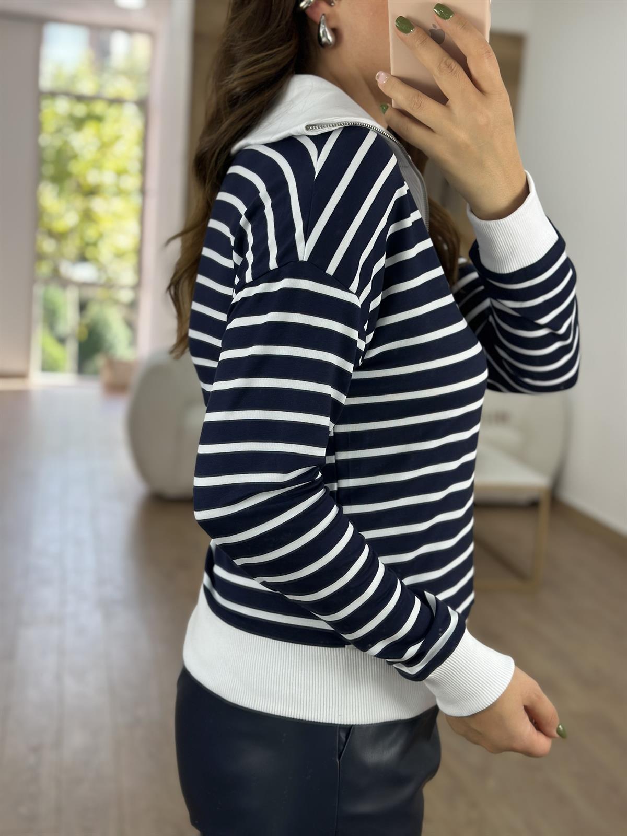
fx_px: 1159
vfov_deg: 39.7
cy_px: 418
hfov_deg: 30.3
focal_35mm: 48
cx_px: 314
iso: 80
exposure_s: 1/228
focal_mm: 6.86
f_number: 1.78
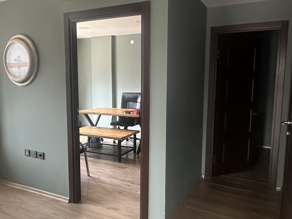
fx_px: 270
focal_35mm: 32
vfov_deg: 44.1
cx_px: 136
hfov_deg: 56.8
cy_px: 116
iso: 500
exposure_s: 1/60
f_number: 2.2
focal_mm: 2.22
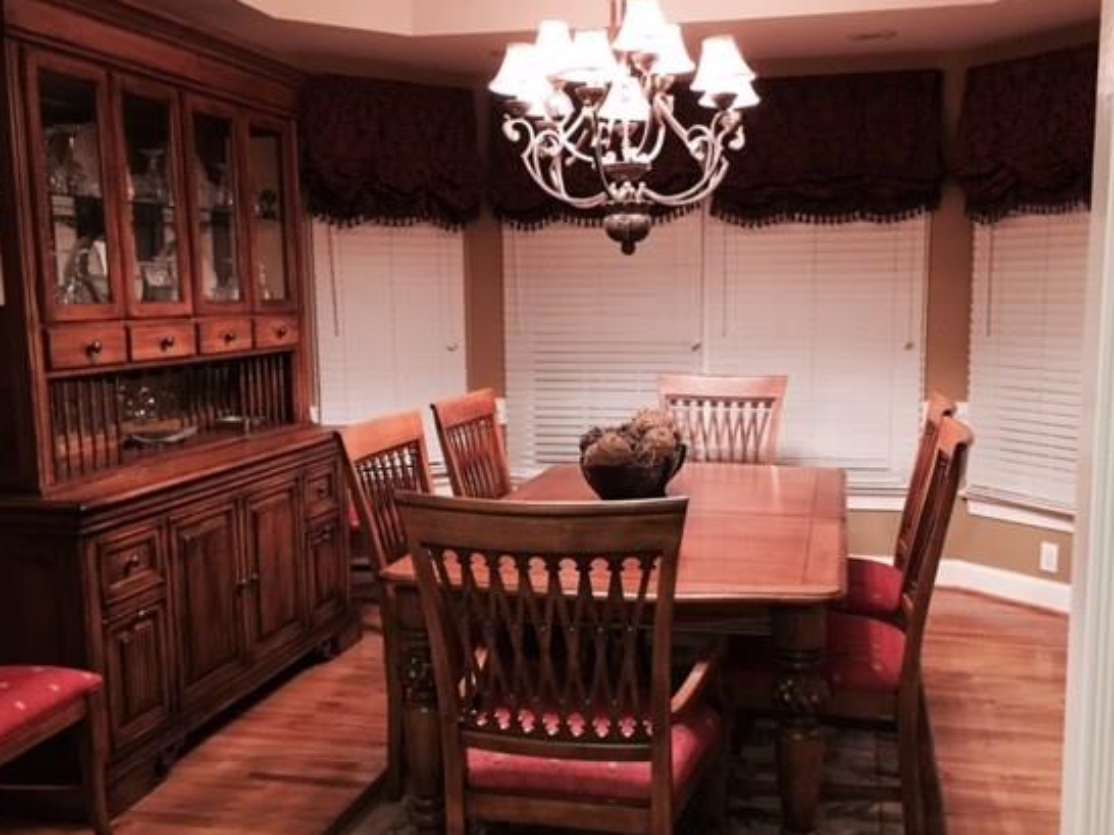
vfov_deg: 41.8
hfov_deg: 53.9
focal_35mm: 34
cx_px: 608
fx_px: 1094
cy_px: 435
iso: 250
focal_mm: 4.15
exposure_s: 1/15
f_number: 2.2
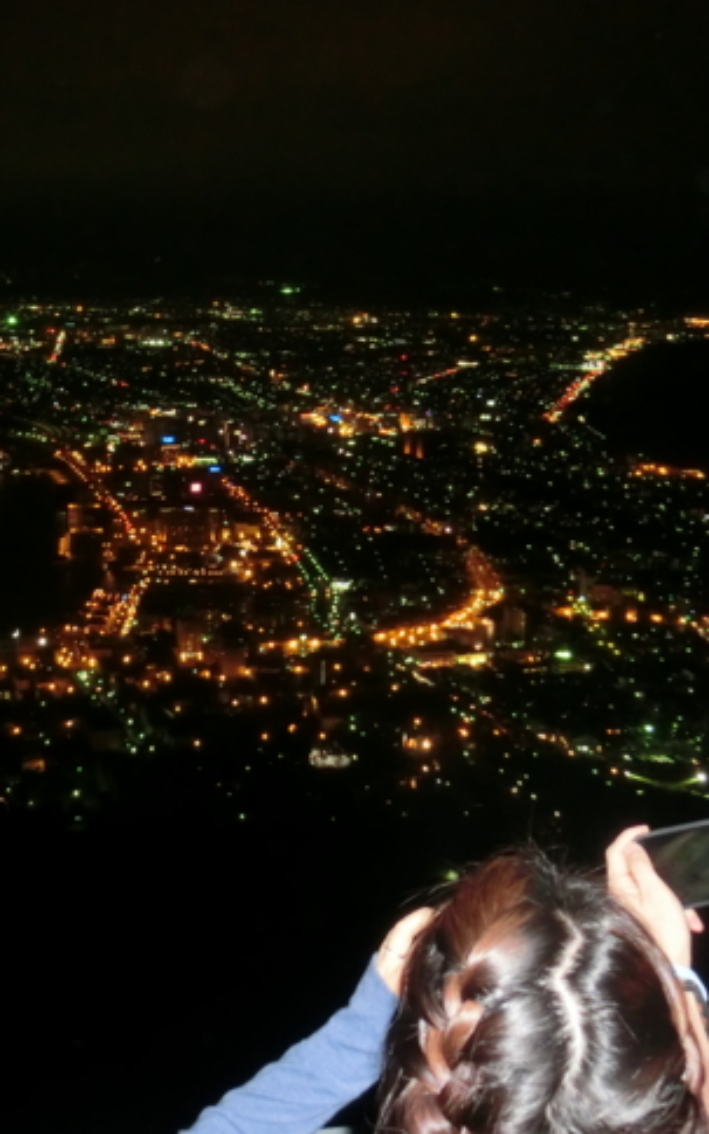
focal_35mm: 42
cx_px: 241
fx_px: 1299
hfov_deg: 30.3
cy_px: 484
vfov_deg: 47.1
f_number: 3
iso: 400
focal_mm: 4.24
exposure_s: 1/15
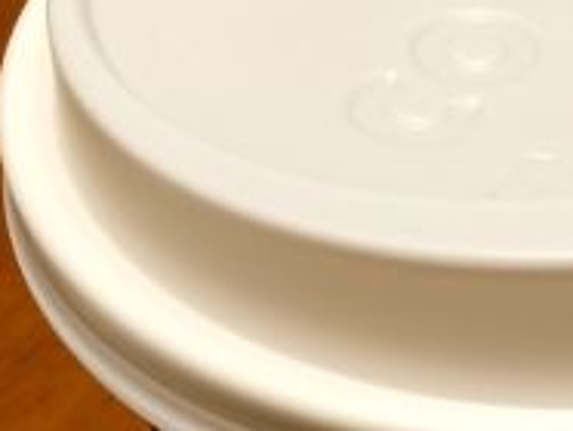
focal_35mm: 109
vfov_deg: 13.3
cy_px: 503
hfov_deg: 15.3
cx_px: 1057
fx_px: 1807
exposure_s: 1/33
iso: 125
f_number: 2.2
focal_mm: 4.15
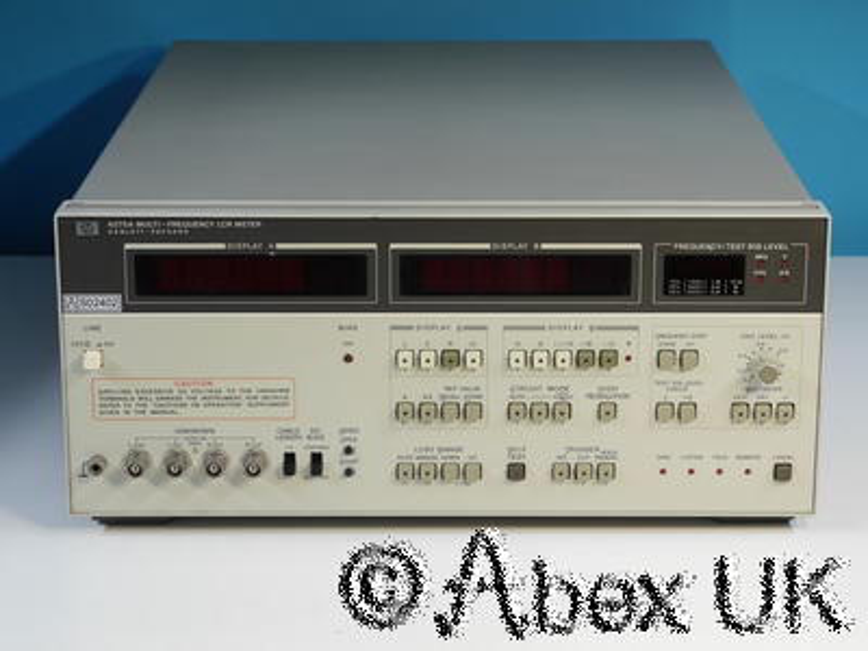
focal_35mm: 92
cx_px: 434
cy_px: 326
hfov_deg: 21.3
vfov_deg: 16.1
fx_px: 2307
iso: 200
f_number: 8
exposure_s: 1/3.2
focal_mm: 46
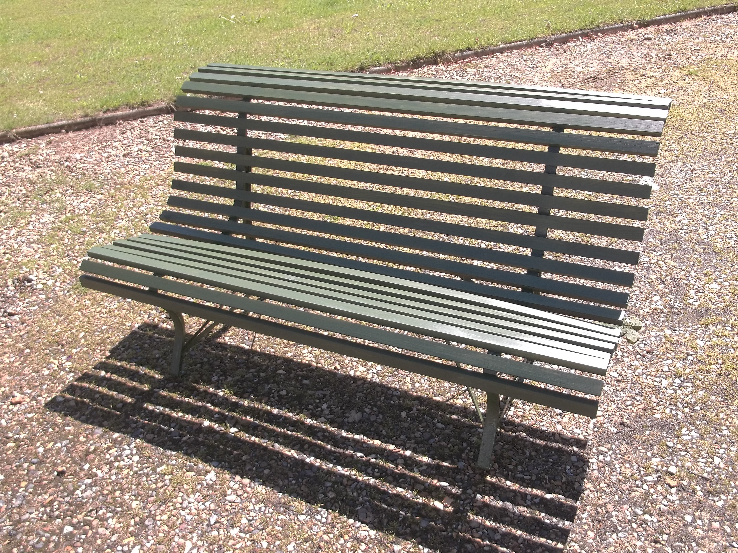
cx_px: 369
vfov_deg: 42.9
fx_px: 704
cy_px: 276
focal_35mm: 33
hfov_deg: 55.4
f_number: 3.3
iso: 80
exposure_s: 1/320
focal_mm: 5.9
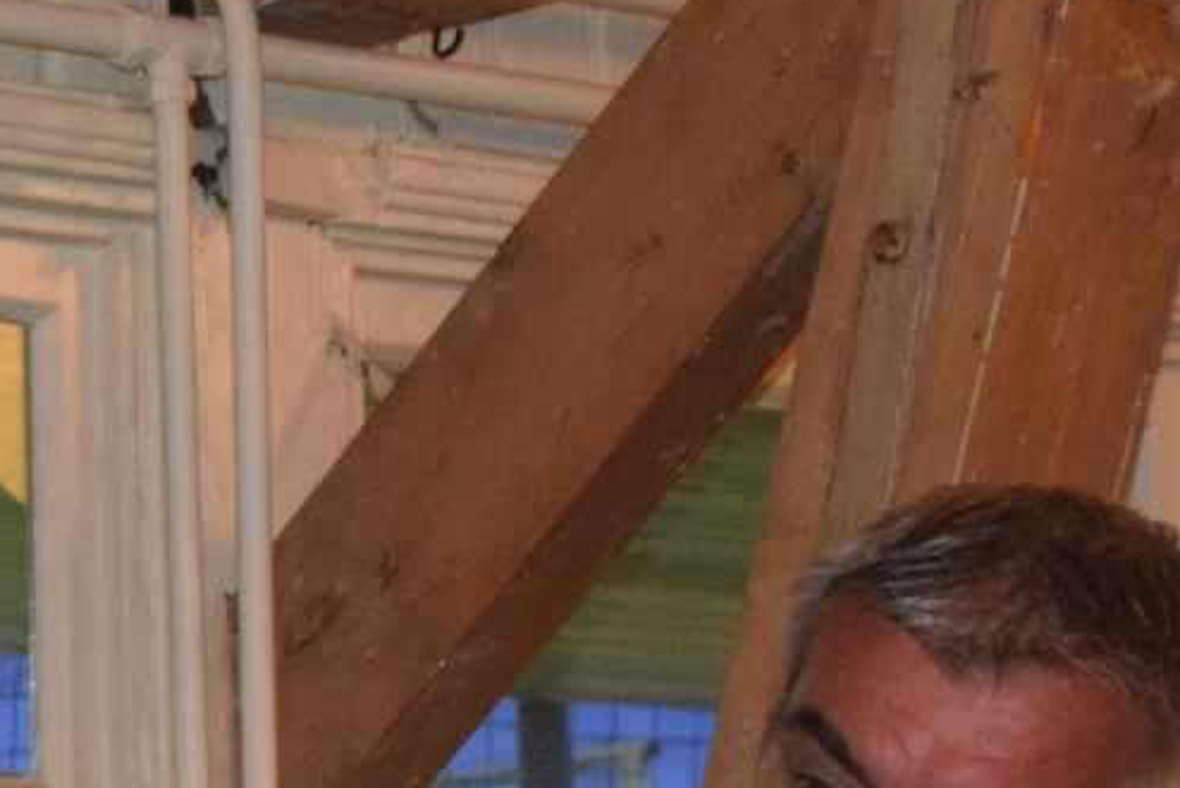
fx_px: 6526
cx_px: -480
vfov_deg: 6.8
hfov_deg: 10.1
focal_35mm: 199
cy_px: 1026
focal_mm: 32
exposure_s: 1/60
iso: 3200
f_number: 4.2
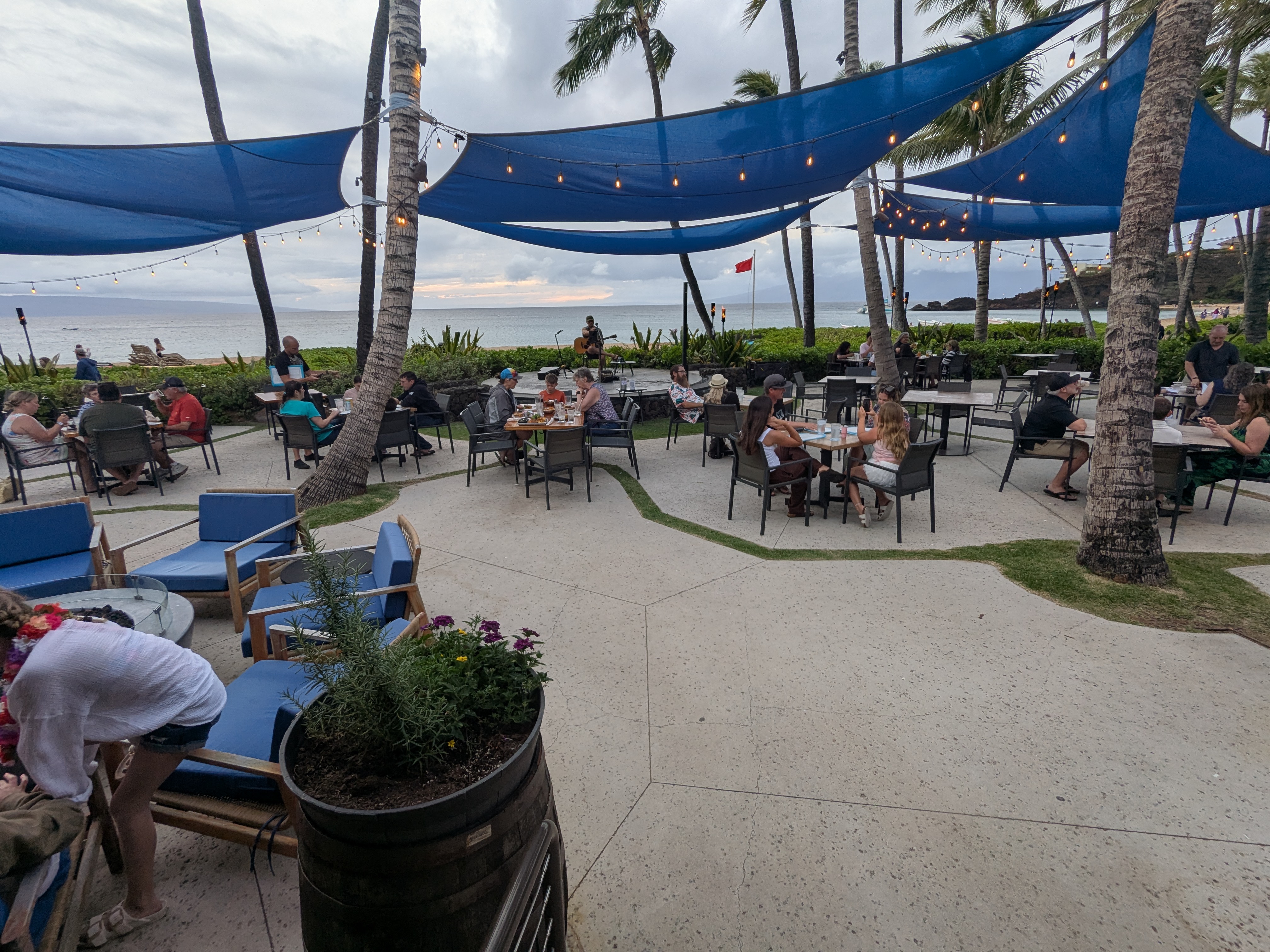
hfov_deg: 94.5
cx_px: 635
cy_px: 476
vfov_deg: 78.1
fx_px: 587
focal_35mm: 16
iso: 36
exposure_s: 1/120
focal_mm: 2.35
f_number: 2.2
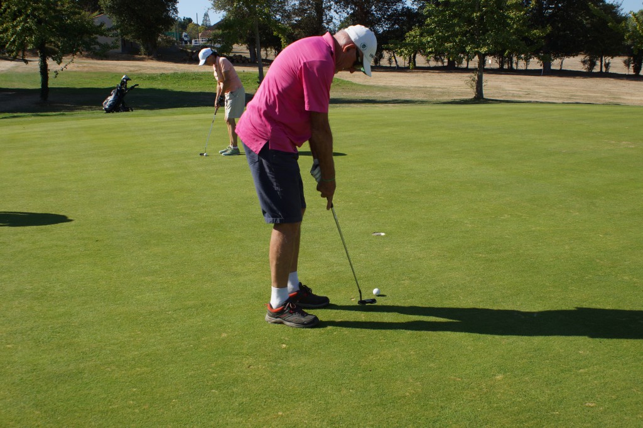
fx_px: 750
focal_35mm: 42
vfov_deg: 31.9
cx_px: 322
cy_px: 214
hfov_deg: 46.4
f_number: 7.1
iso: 100
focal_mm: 28
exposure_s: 1/320
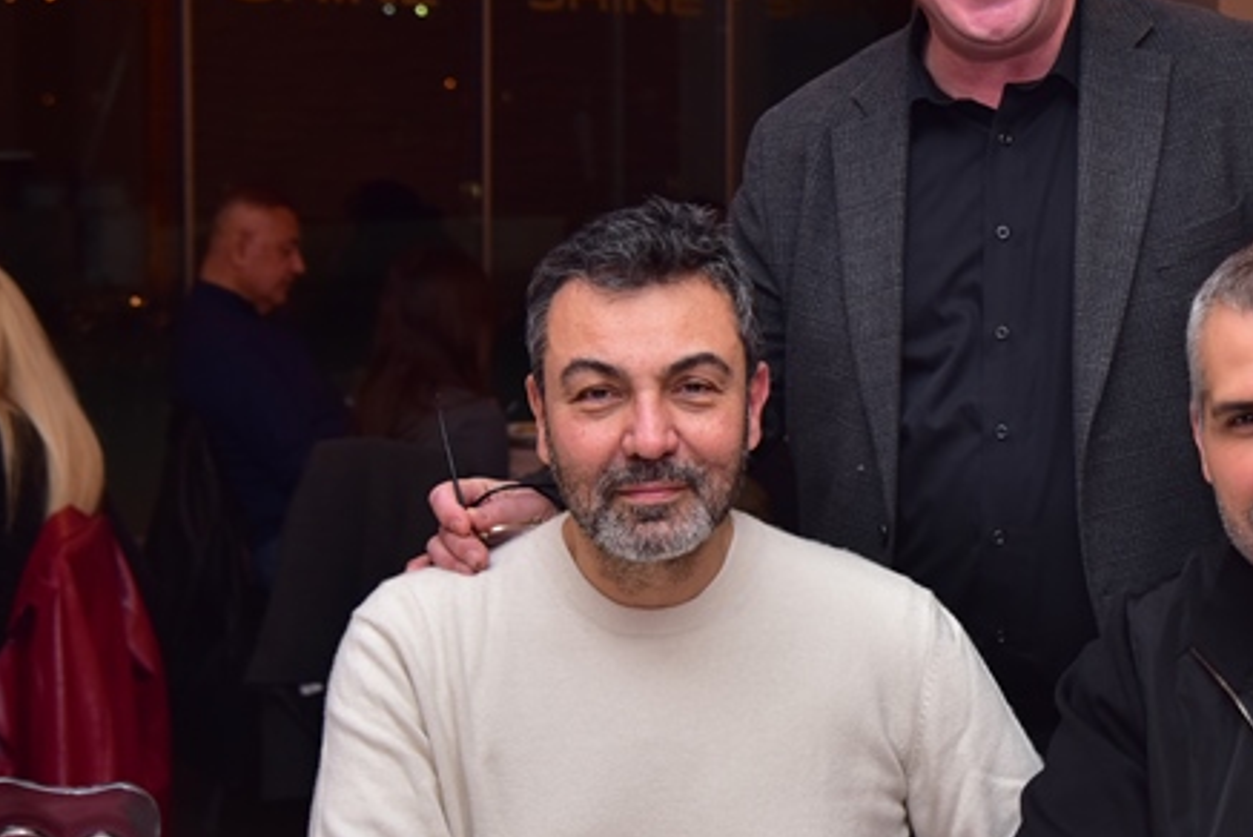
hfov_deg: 25.3
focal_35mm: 79
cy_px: 341
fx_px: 2751
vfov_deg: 17.3
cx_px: 986
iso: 320
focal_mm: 45
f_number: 4
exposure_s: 1/100
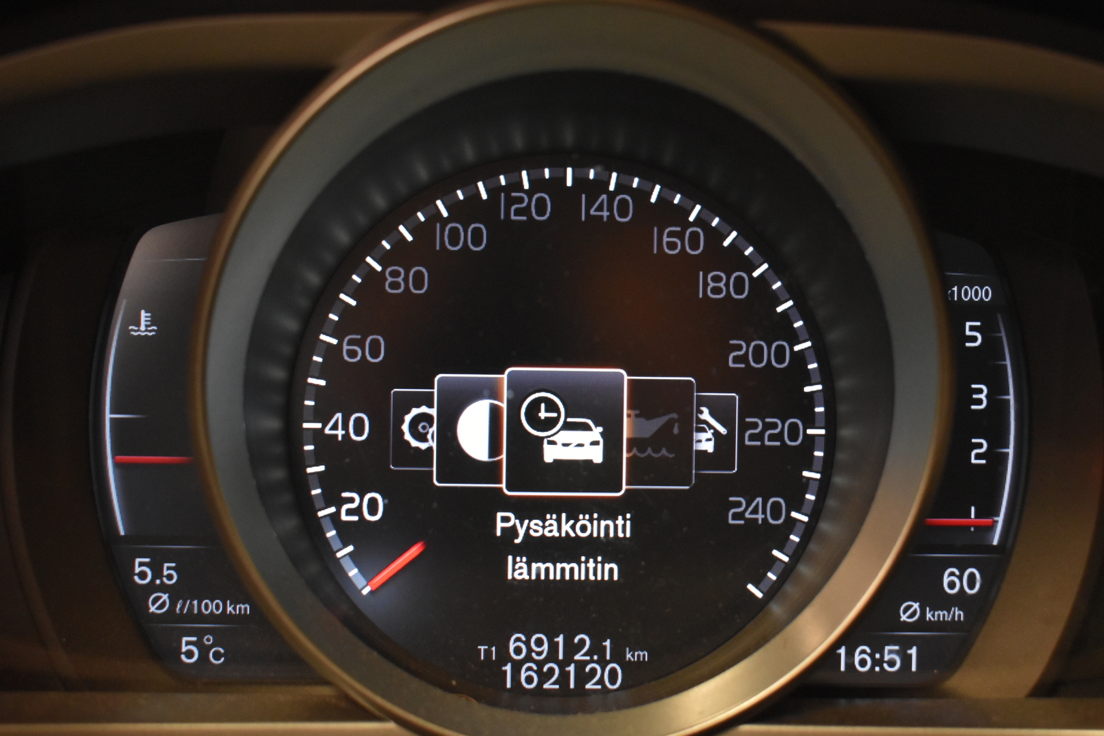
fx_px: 1472
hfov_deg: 41.1
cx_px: 552
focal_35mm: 48
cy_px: 368
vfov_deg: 28.1
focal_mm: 32
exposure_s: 1/30
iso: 2200
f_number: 4.5
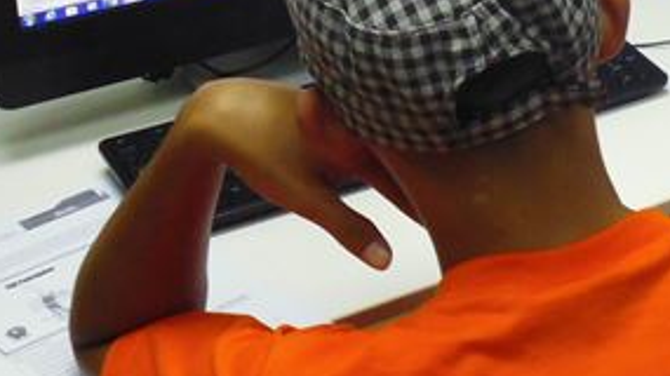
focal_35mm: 107
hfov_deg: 18.9
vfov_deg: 11.0
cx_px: 813
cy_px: -143
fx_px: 1900
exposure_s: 1/50
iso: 400
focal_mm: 6.3
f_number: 3.3
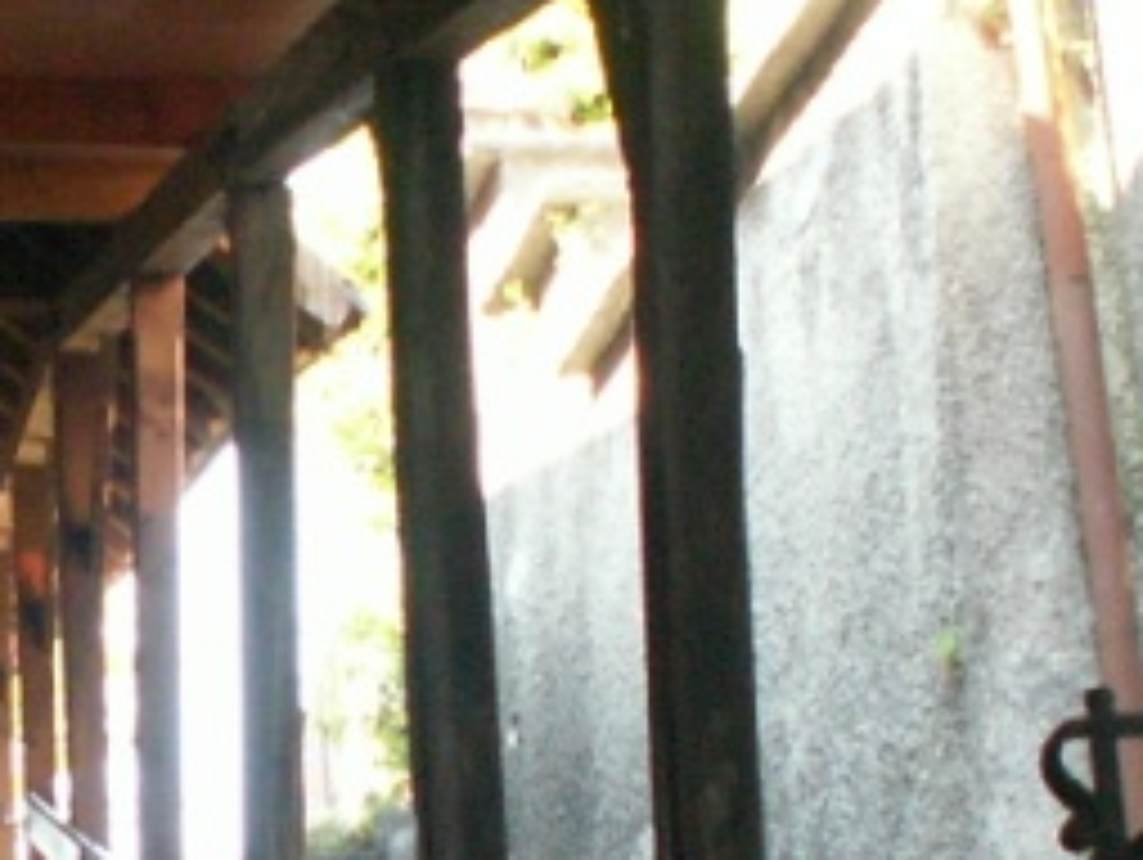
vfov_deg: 10.5
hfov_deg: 13.8
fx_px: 4660
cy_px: 779
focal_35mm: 141
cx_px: 36
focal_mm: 5.86
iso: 160
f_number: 2.8
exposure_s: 1/30
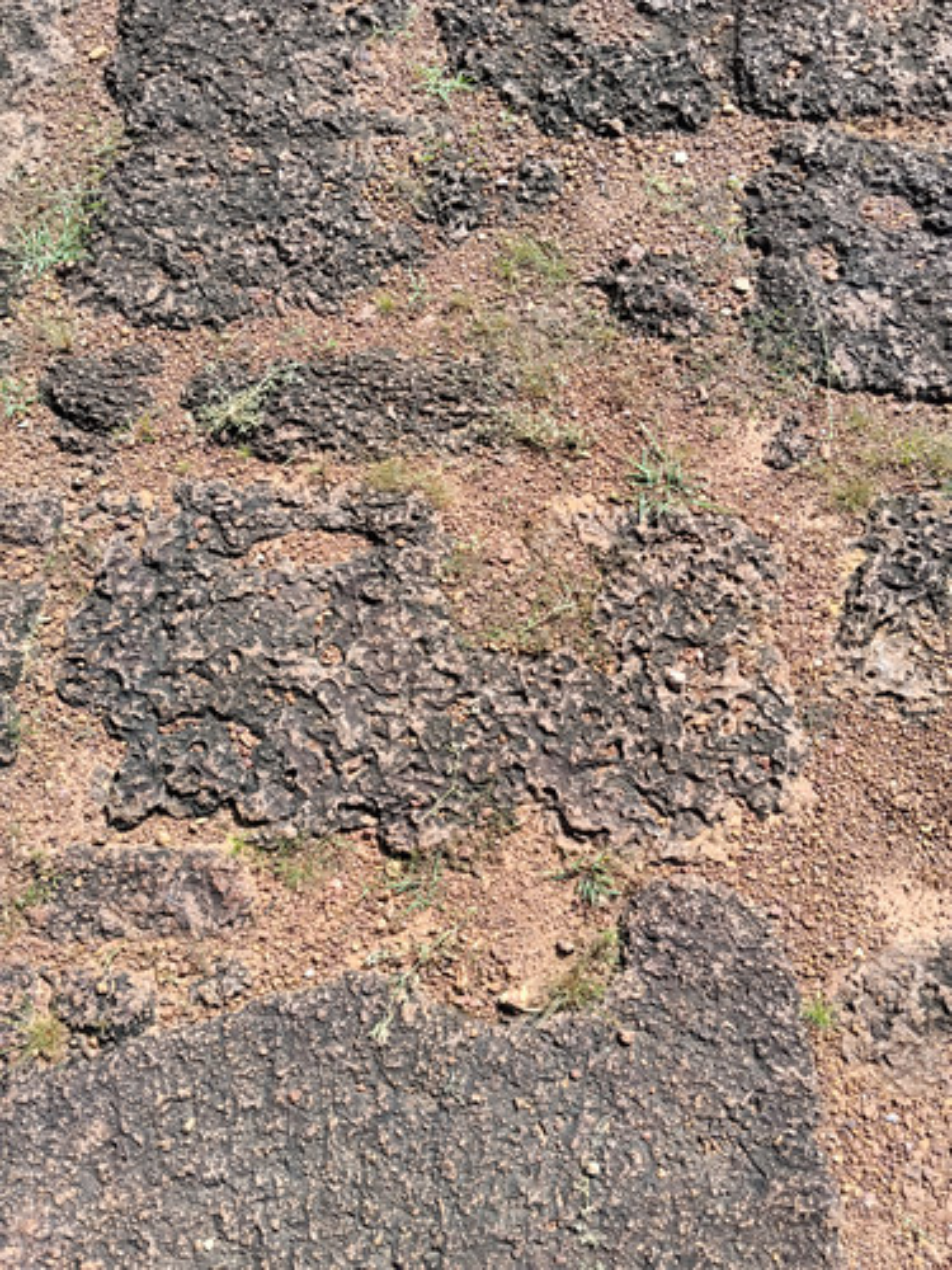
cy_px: 635
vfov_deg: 61.7
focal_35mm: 29
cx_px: 476
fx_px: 1063
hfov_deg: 48.2
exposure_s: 1/594
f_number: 1.8
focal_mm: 4.22
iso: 50
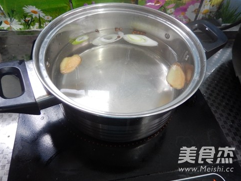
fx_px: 181
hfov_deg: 67.3
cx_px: 121
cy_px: 88
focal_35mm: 26
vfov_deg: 53.1
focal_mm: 4.5
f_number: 3.4
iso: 400
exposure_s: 1/15
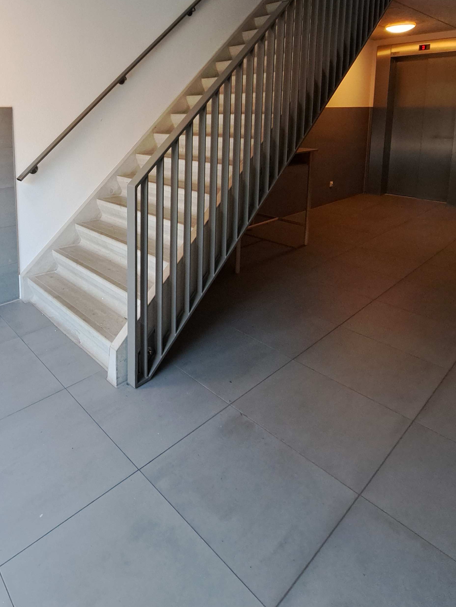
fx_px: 369
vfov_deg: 74.4
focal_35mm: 21
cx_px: 121
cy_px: 166
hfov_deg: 60.4
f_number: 2.2
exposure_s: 1/50
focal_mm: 1.74
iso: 200
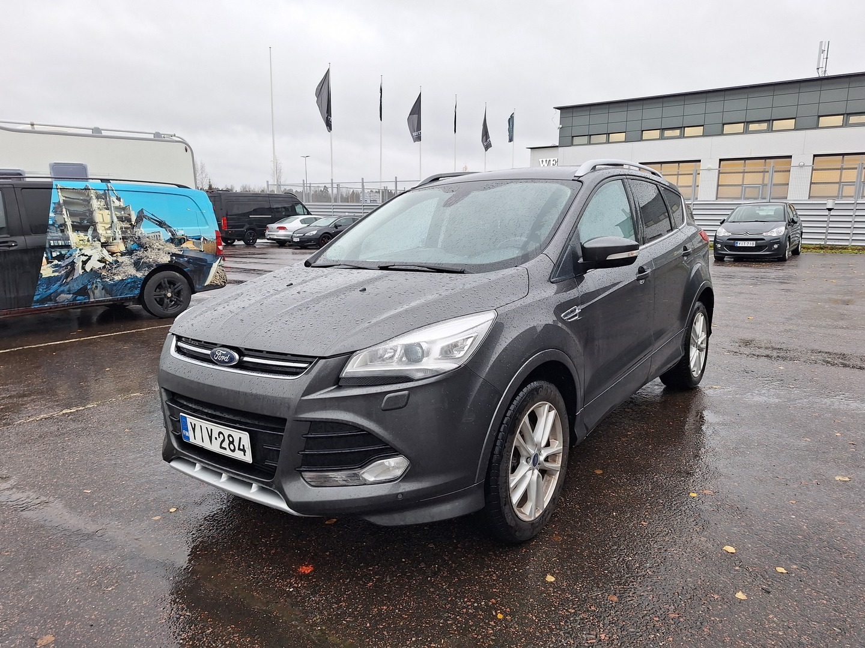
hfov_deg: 73.9
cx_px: 432
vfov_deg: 58.9
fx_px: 575
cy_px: 324
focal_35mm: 23
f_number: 1.8
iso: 50
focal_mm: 5.54
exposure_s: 1/100
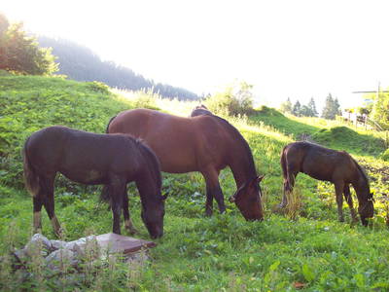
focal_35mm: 45
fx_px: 506
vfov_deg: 32.2
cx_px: 194
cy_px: 146
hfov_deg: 42.1
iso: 140
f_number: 3
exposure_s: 1/125
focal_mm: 7.6
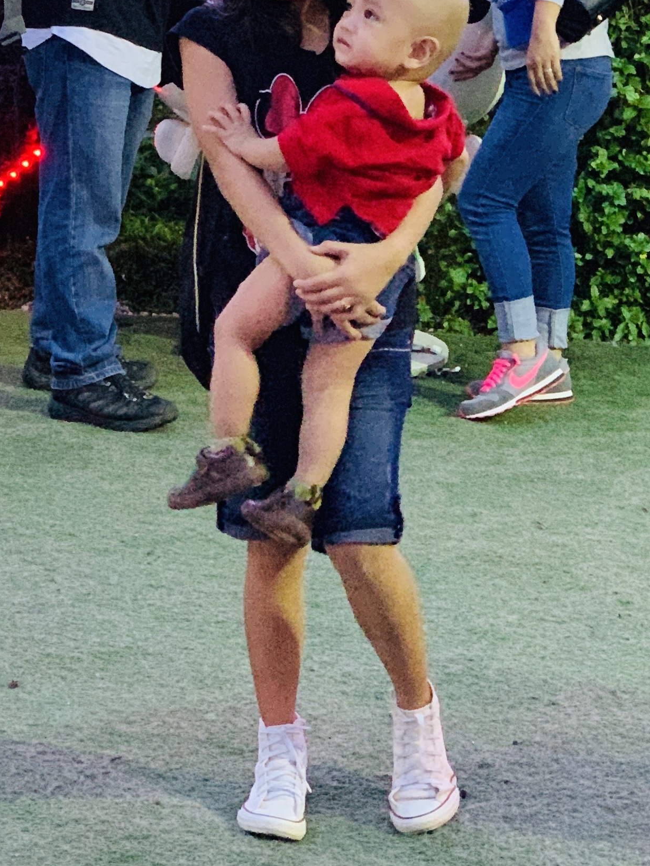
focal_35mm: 128
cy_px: -53
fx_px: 3204
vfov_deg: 15.1
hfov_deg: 11.6
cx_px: 240
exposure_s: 1/30
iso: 640
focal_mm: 6
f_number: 2.4
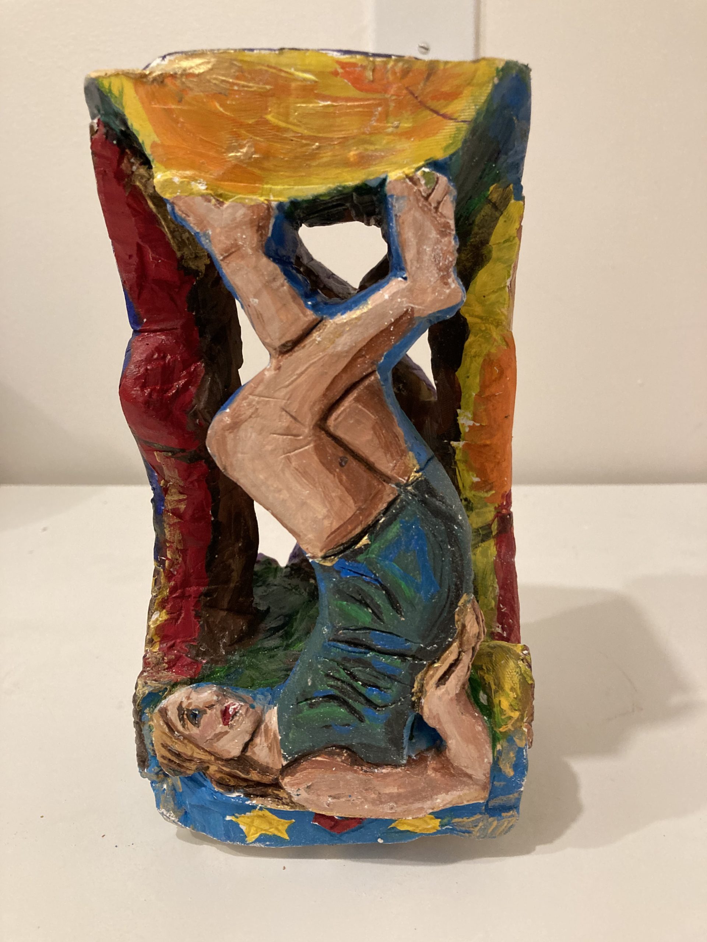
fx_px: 762
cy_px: 471
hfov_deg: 49.7
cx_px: 354
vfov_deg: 63.4
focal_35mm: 28
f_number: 1.8
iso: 320
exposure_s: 1/60
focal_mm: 3.99
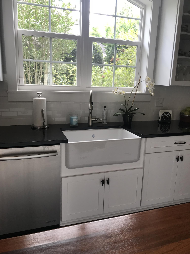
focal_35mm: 28
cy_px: 127
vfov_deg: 63.4
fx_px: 205
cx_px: 95
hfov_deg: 49.7
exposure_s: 1/60
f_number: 1.8
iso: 20
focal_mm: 3.99
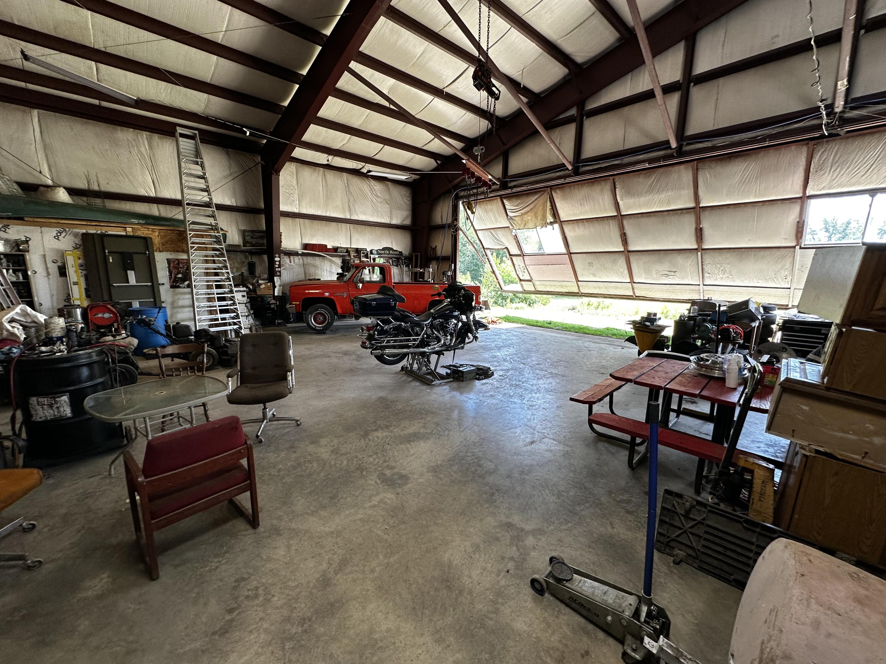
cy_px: 332
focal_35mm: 14
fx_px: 358
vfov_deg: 85.7
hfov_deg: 102.1
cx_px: 443
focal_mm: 2.22
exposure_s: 1/120
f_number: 2.2
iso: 100
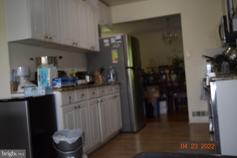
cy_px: 79
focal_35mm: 39
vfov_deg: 34.2
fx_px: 257
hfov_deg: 49.6
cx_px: 118
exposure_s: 1/80
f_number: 4.5
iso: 800
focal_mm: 26
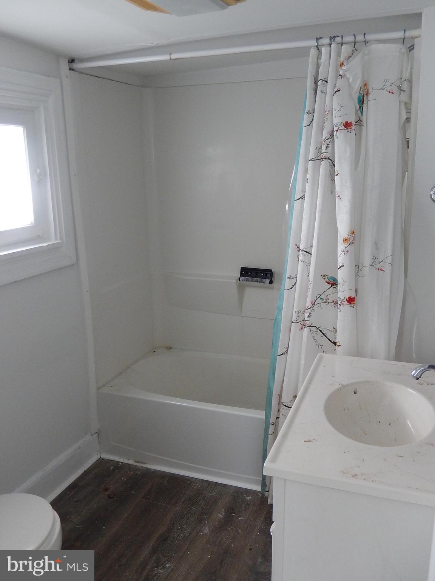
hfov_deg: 44.2
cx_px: 218
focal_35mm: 32
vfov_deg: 56.8
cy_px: 290
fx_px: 536
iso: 280
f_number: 3.8
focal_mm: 5.7
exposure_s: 1/30
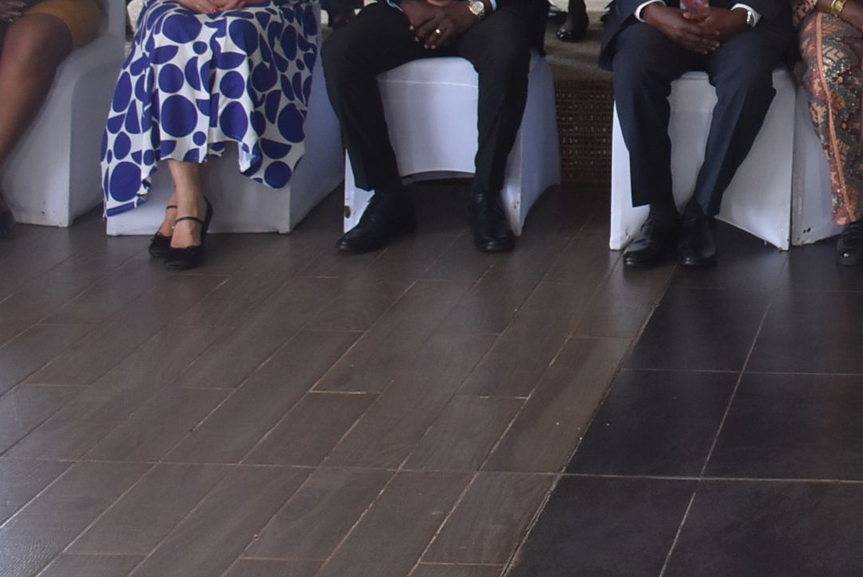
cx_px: 1006
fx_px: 2183
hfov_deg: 21.0
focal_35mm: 91
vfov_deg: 14.5
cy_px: -135
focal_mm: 22
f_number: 4
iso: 800
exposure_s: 1/60
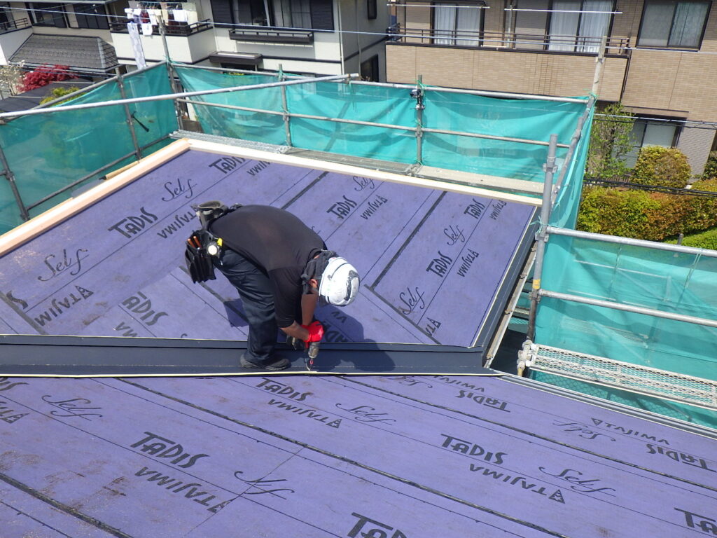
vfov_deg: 49.7
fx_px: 580
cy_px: 269
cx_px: 358
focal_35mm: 28
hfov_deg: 63.4
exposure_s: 1/640
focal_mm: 5
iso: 125
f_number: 4.2
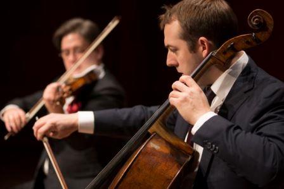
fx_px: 726
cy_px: 94
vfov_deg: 14.9
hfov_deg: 22.1
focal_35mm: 92
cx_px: 142
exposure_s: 1/125
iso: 800
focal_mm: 92
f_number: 2.8
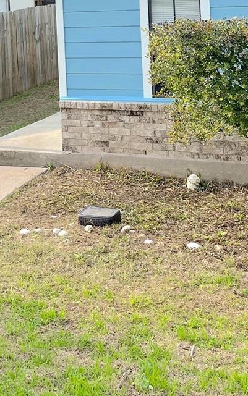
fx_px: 713
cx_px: 66
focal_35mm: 66
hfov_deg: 19.6
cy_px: 4
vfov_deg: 29.1
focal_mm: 5.1
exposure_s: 1/3521
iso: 50
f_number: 1.6
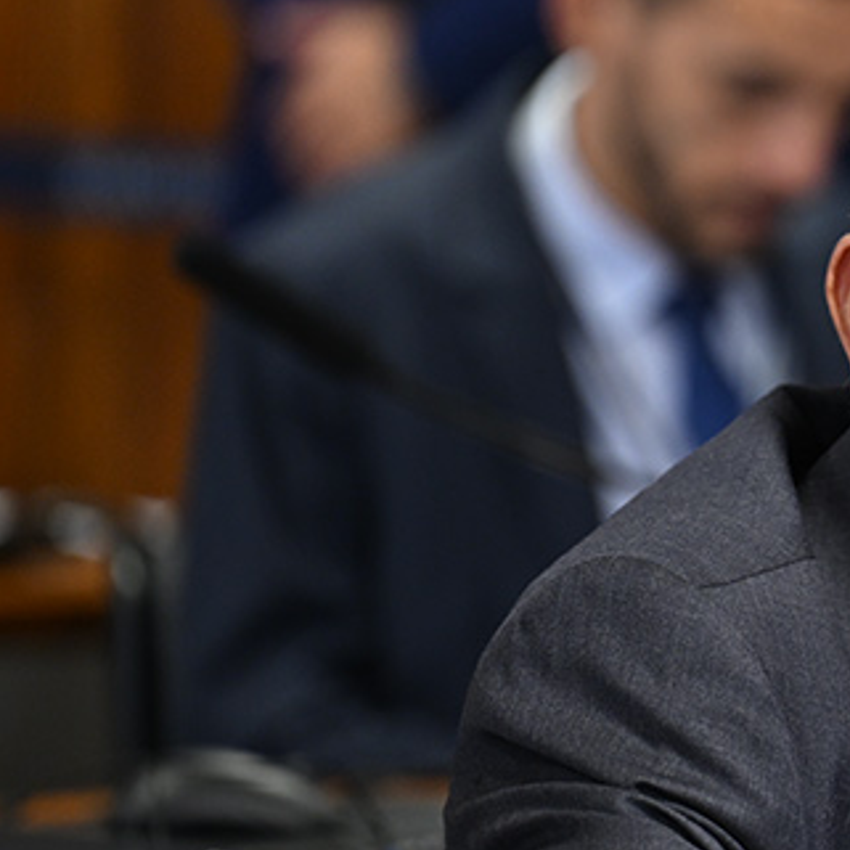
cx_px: 1064
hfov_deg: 3.9
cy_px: 535
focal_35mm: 454
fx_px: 12613
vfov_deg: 3.9
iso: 1000
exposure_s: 1/100
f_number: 2.8
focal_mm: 200
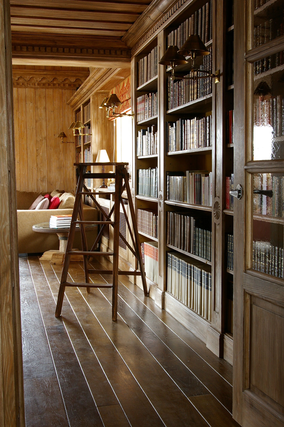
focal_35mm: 42
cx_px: 142
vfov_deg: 46.4
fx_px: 498
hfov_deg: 31.8
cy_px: 214
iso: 200
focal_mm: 28
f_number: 11
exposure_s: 3
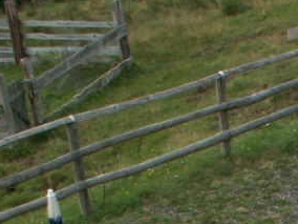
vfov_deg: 11.2
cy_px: 357
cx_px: 491
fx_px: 1085
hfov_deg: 14.3
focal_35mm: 126
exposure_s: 1/125
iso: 50
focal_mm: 5.86
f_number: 5
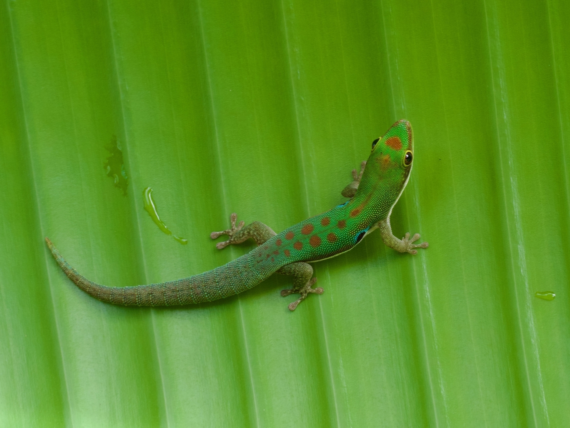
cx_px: 285
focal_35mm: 120
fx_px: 1976
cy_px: 214
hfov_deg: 16.4
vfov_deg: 12.3
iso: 400
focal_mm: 60
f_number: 13
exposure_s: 1/60
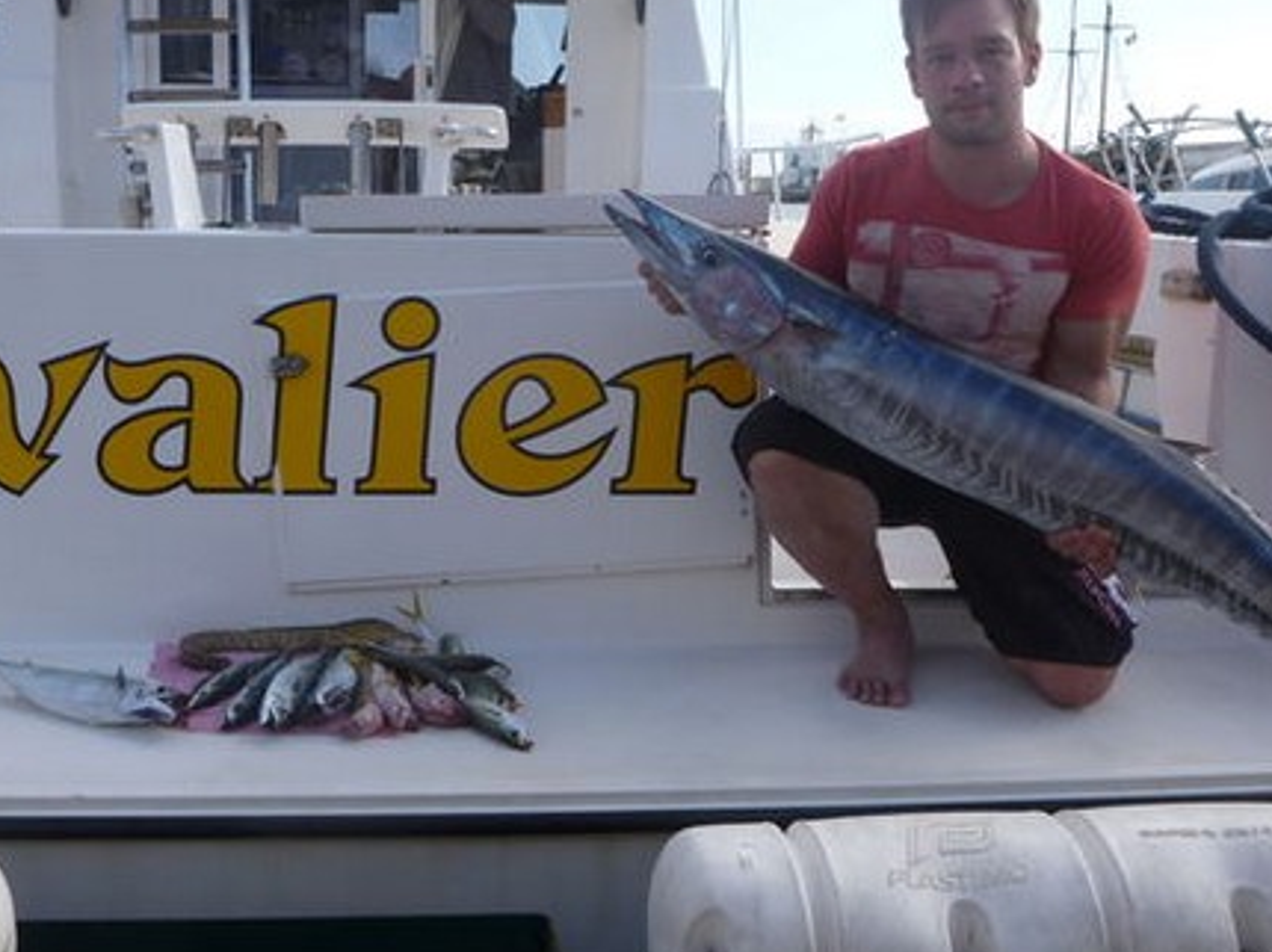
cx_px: 524
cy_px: 509
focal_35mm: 41
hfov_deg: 45.6
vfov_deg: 35.1
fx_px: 1506
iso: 100
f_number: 3.3
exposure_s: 1/500
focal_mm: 4.9
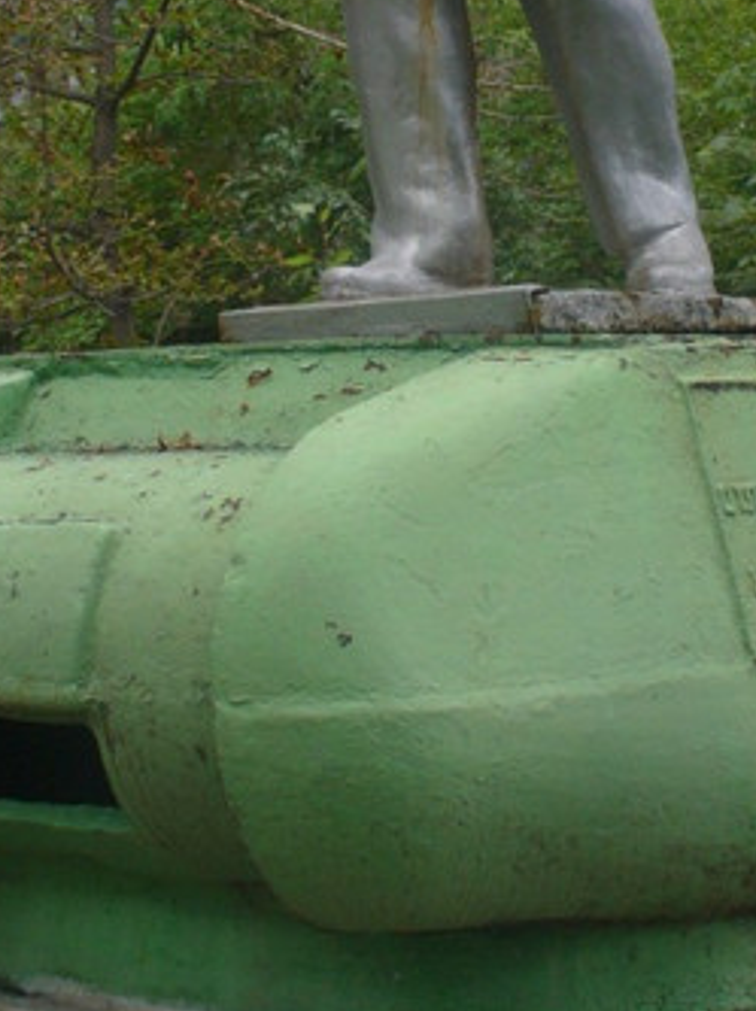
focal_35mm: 89
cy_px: 219
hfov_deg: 16.5
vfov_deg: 21.8
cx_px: 504
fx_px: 2597
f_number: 2.8
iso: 80
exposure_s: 1/100
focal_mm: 6.1
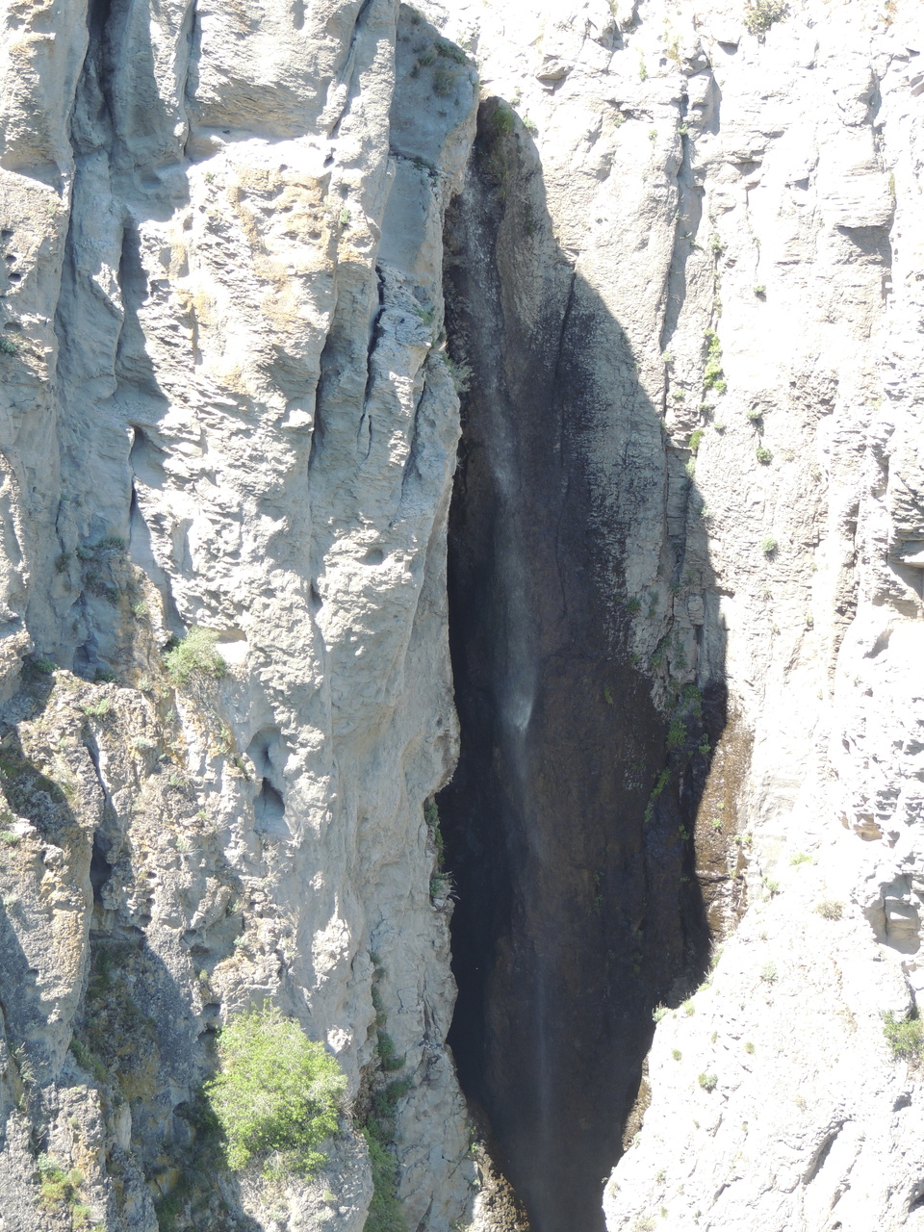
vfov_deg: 14.6
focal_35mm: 135
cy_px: 616
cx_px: 462
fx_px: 4805
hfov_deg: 11.0
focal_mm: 24
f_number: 4.3
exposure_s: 1/125
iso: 100
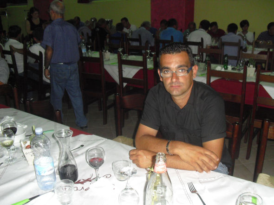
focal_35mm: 36
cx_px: 137
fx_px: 285
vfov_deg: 39.6
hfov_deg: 51.4
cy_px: 102
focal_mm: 6.3
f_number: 3.1
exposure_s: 1/60
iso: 400
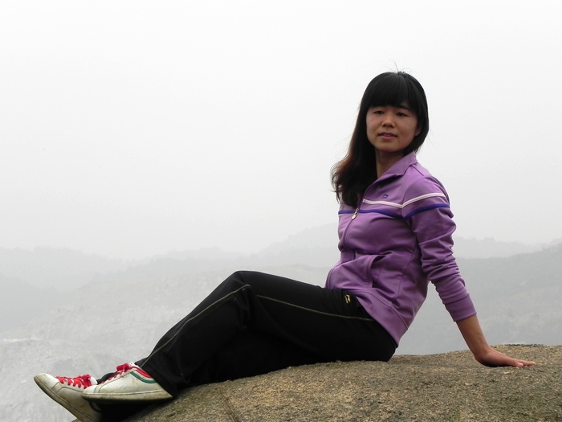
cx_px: 281
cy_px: 211
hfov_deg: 13.7
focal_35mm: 144
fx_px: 2338
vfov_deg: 10.3
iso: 160
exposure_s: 1/212
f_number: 5.6
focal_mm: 25.7
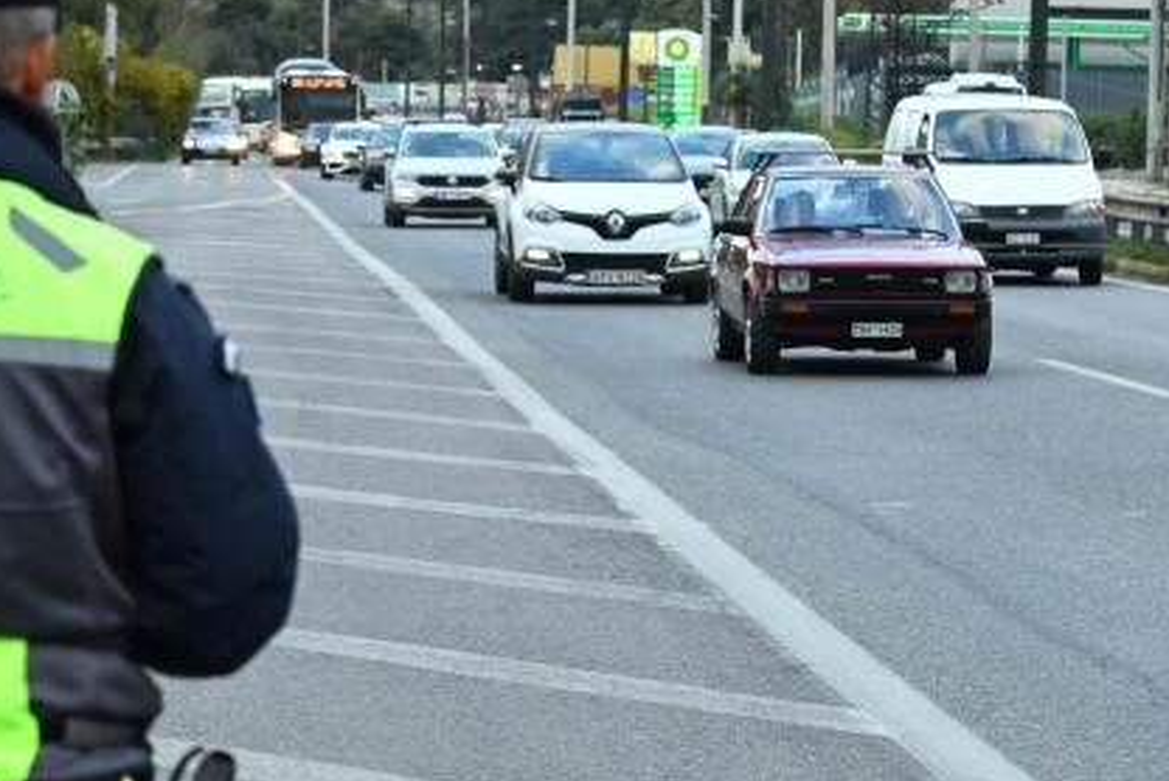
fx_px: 6336
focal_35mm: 195
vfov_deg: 7.1
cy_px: 239
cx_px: 596
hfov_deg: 10.5
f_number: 6.3
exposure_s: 1/640
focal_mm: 82
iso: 2200
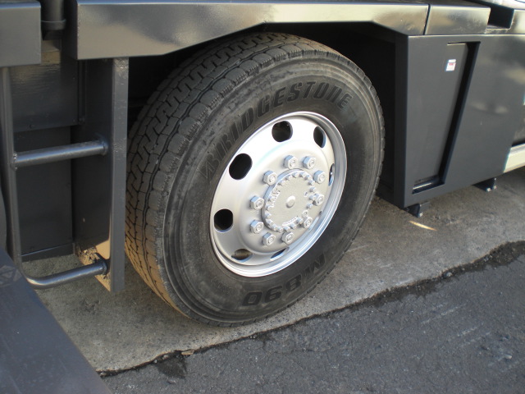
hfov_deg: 49.0
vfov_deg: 37.7
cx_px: 262
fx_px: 576
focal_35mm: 38
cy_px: 197
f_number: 3.1
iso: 64
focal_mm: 6.3
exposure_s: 1/100
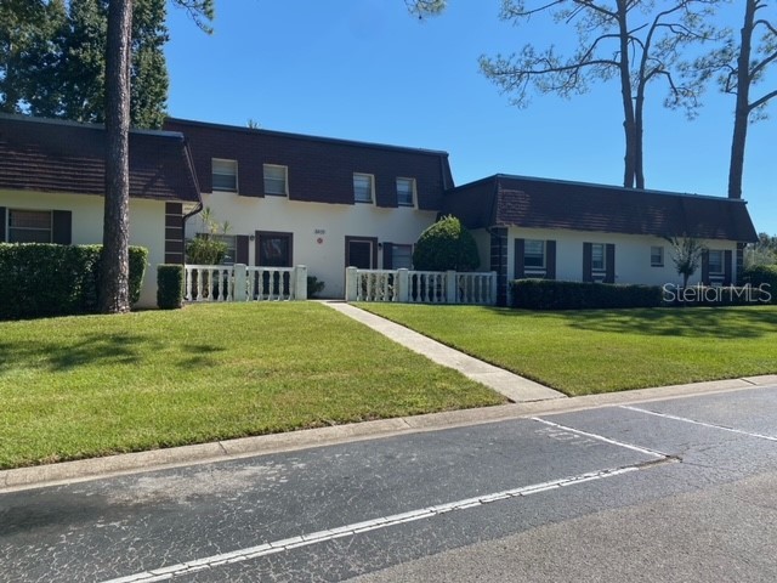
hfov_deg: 67.3
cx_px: 388
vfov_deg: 53.1
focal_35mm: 26
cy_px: 292
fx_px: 584
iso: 32
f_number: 1.8
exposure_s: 1/2463
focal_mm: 4.25
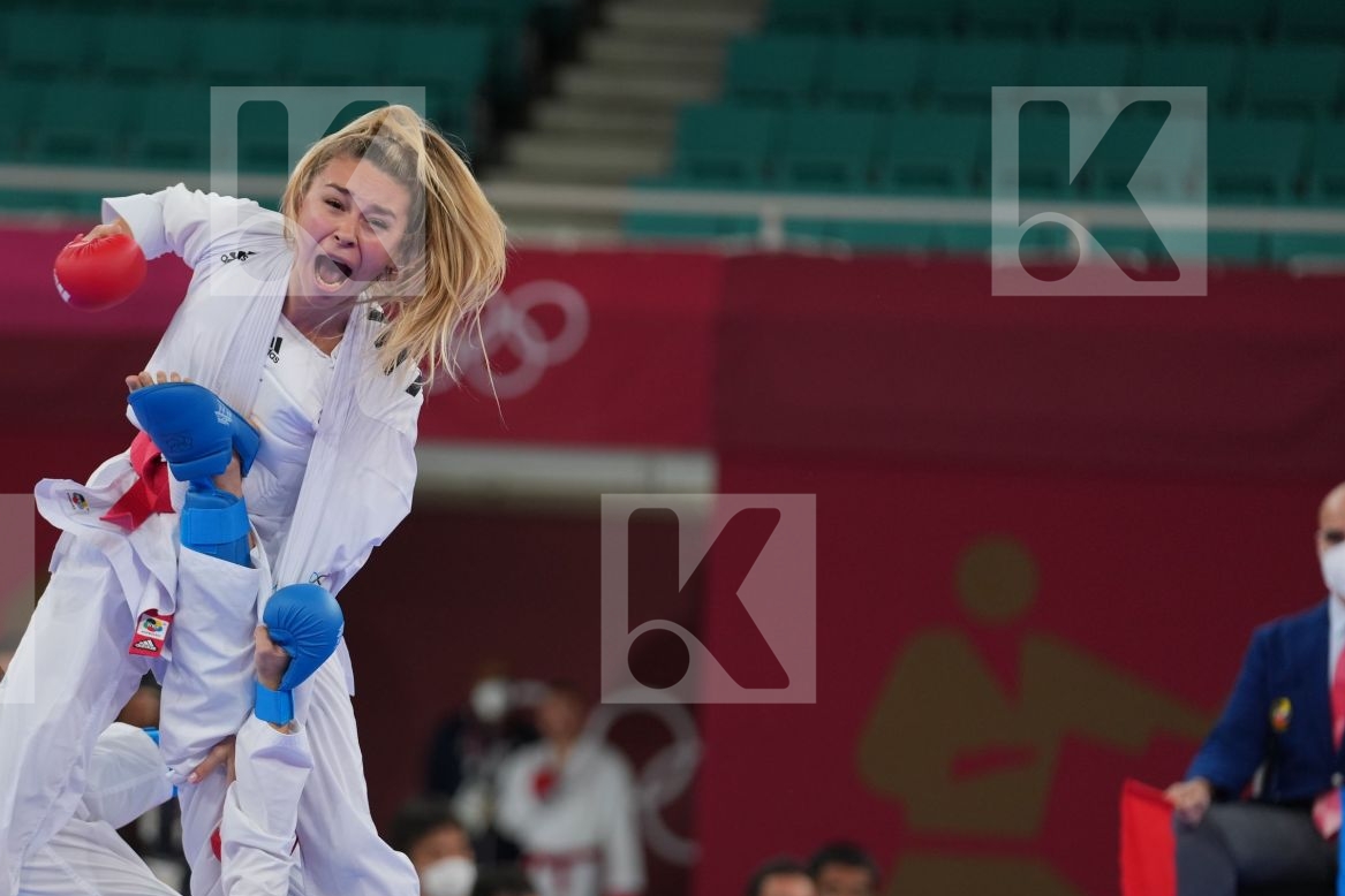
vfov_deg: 5.4
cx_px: 318
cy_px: 599
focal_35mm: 253
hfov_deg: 8.1
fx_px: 9452
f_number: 2.8
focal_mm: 164
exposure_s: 1/1000
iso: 640
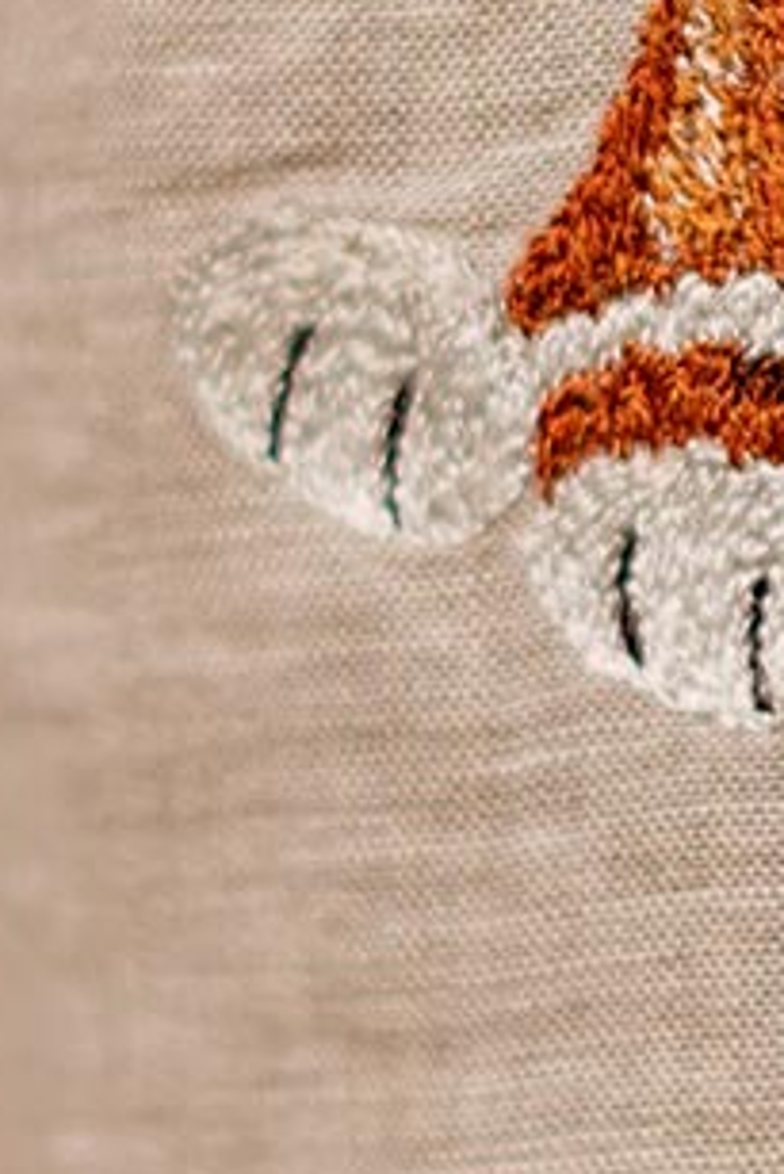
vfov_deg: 5.6
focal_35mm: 366
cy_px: 115
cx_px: 1862
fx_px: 11942
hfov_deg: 3.7
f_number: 2
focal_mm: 50
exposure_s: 1/1000
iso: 50
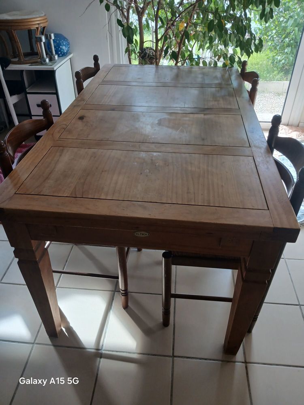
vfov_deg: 67.3
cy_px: 202
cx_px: 152
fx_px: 304
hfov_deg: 53.1
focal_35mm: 26
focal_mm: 3.98
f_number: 1.8
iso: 64
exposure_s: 1/50
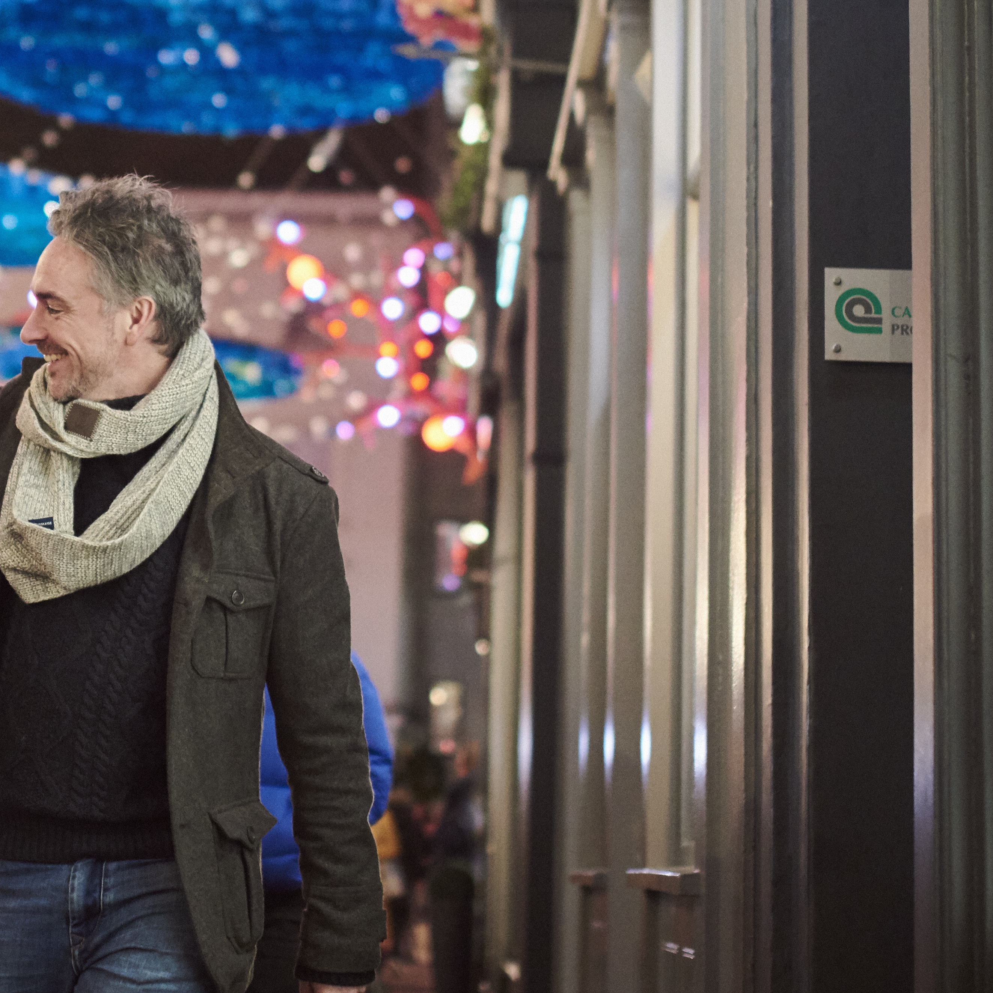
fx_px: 2986
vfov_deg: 18.8
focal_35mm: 92
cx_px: 136
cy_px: 273
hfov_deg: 18.6
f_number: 1.6
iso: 1250
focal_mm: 35
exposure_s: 1/250
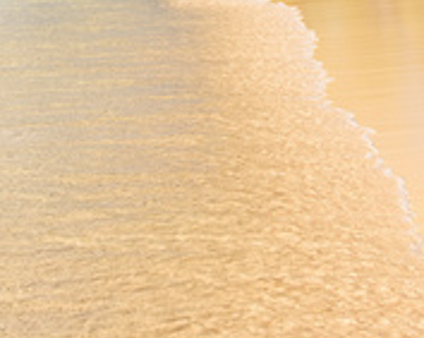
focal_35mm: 126
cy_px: -213
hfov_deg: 15.3
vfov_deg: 11.5
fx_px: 1579
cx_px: 159
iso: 100
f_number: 3.2
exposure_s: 1/800
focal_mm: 32
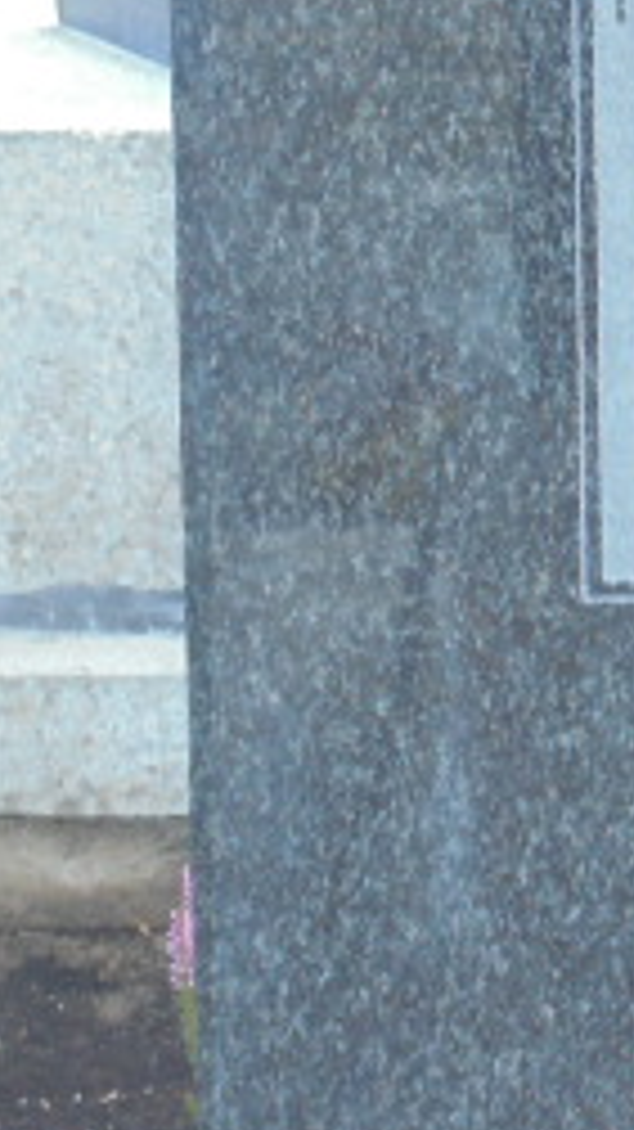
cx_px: 1250
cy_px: 81
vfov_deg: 10.6
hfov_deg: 5.8
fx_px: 6073
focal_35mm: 203
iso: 250
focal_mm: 13.1
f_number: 6.1
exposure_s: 1/30
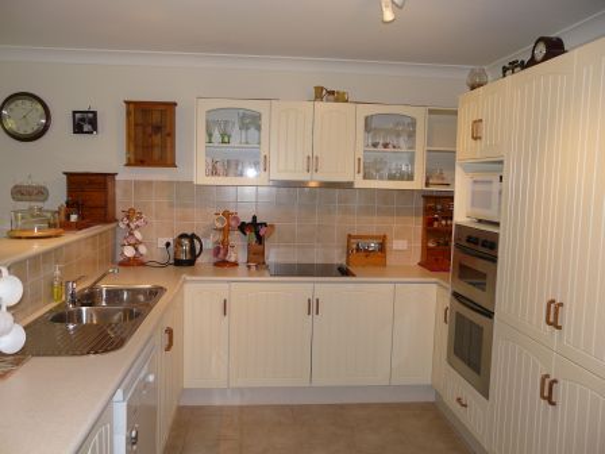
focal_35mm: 29
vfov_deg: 48.2
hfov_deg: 61.7
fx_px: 507
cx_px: 302
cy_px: 227
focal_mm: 4.7
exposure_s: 1/30
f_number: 2.8
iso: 100
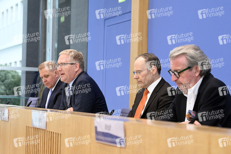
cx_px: 116
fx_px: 590
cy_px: 77
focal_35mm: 92
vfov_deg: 14.8
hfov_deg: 22.2
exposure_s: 1/500
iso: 5000
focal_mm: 92
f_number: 6.3
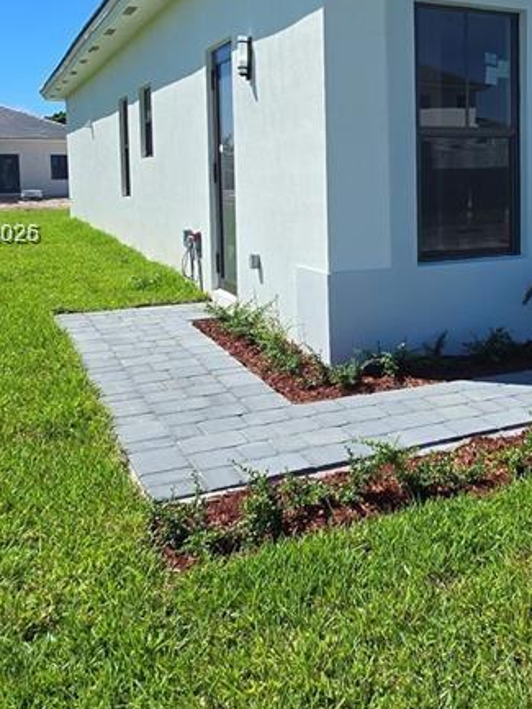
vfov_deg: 50.4
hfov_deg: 37.3
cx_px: 473
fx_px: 737
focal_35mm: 36
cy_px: 236
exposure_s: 1/2384
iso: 50
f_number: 2.2
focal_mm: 2.2
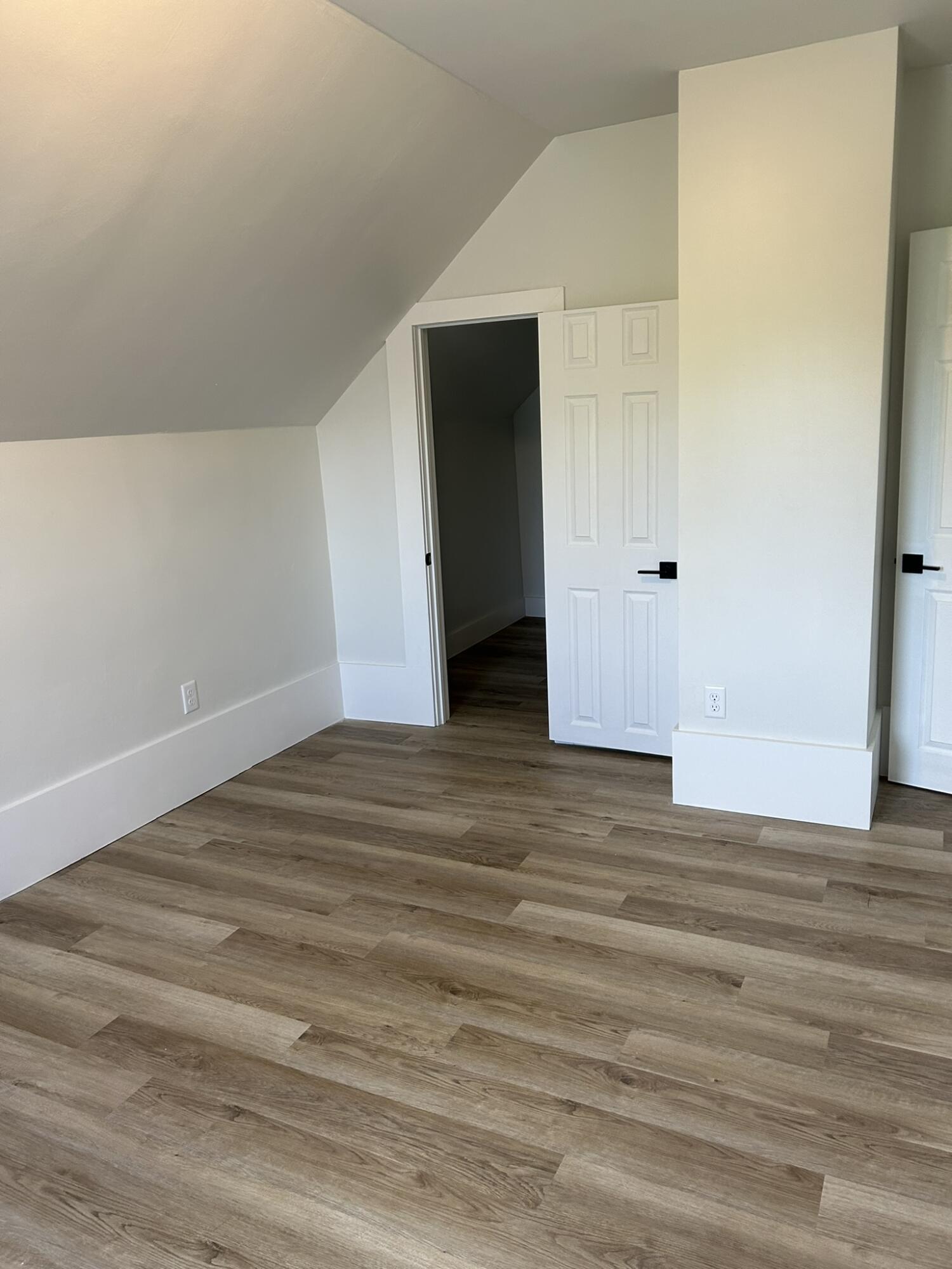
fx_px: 953
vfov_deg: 67.3
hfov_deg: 53.1
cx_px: 476
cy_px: 634
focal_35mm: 26
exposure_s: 1/120
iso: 125
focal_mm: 5.7
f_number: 1.5
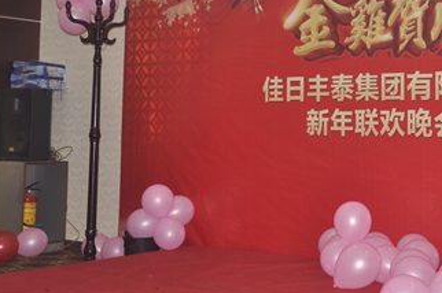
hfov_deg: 28.2
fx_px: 858
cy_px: 68
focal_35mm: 70
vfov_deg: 19.3
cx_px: 360
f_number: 4
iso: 250
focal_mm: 25
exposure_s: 1/60
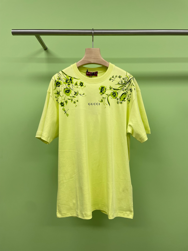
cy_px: 126
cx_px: 94
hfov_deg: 53.1
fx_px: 188
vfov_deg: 67.3
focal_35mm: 26
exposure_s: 1/100
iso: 32
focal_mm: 4.2
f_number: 1.6
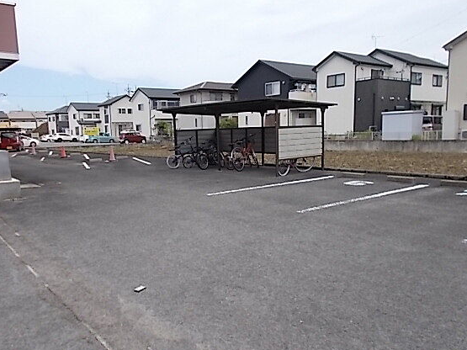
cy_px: 187
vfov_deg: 46.8
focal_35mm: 30
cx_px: 210
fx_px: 405
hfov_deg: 59.9
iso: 80
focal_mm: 4.6
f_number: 8
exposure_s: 1/125
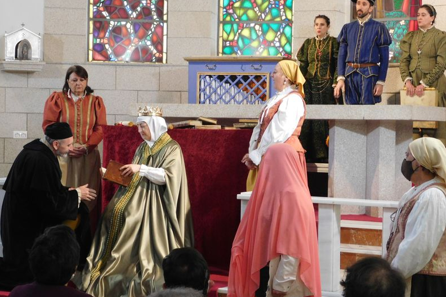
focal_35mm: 84
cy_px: 136
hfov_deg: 24.2
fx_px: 1041
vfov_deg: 16.3
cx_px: 221
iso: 400
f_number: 4.4
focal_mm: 14.2
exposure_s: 1/30
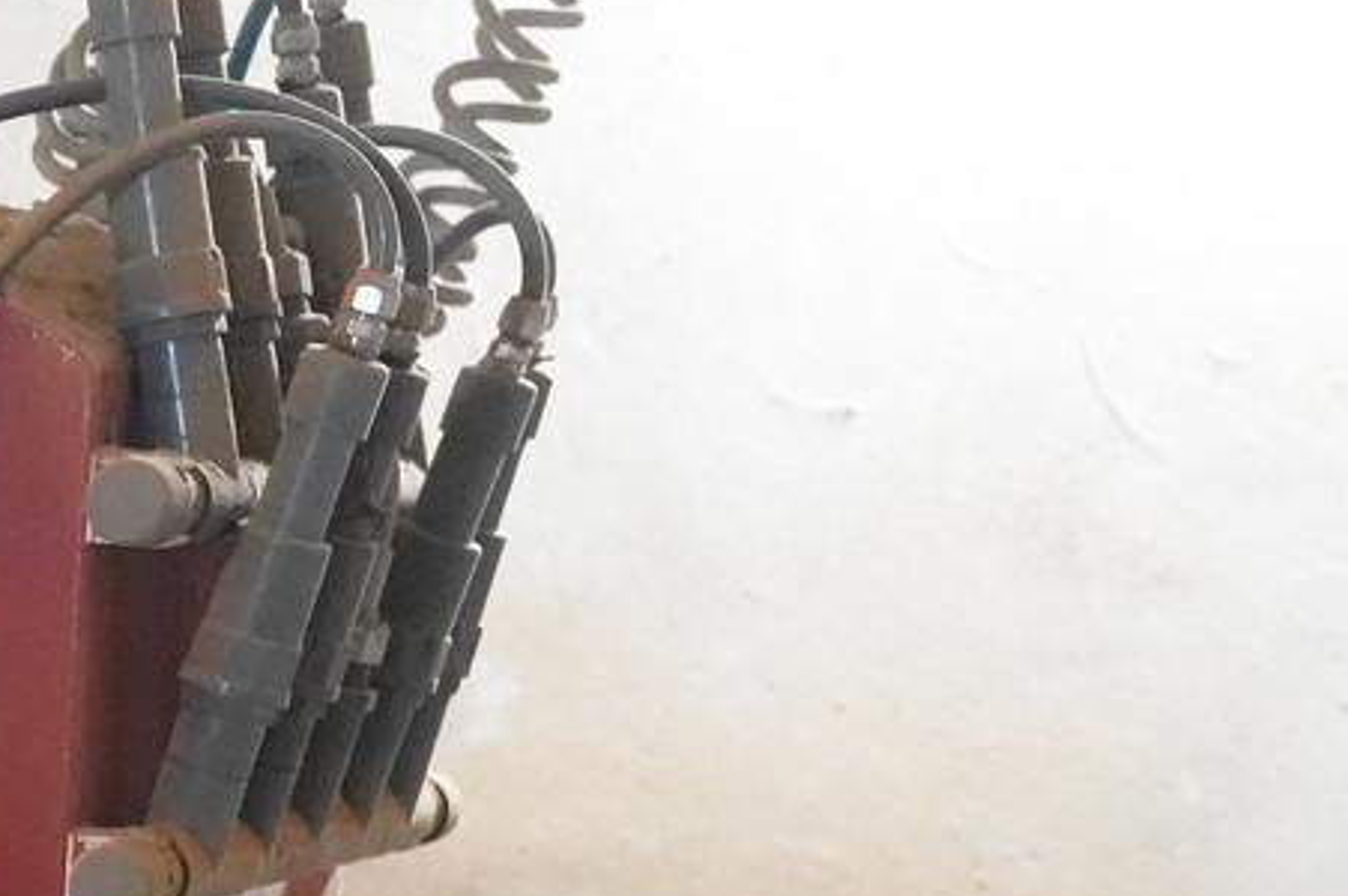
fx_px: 5313
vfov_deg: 9.5
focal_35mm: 142
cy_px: 1208
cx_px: -1354
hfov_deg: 12.7
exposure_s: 1/125
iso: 5000
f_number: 5.6
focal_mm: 32
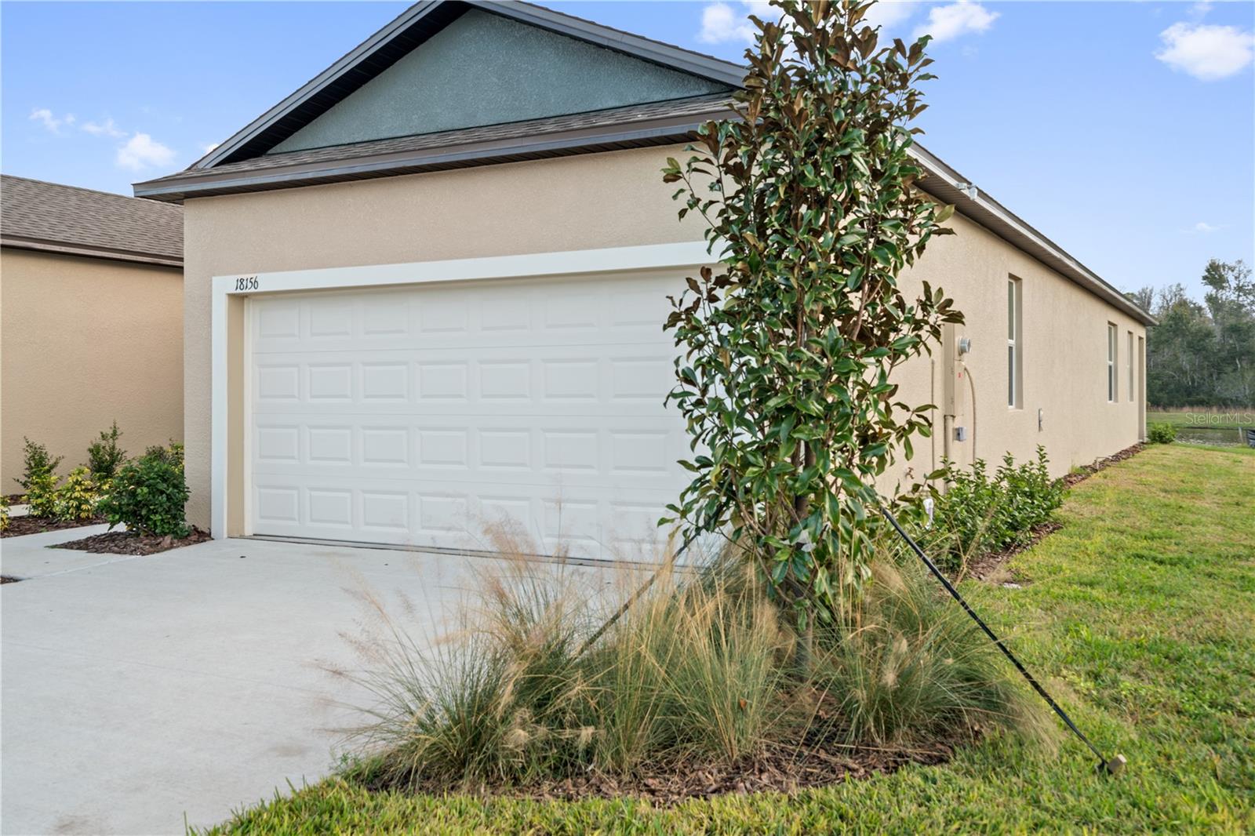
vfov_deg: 40.0
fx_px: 1150
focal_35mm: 33
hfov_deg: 57.2
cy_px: 418
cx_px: 628
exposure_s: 1/20
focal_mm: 33
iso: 320
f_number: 9
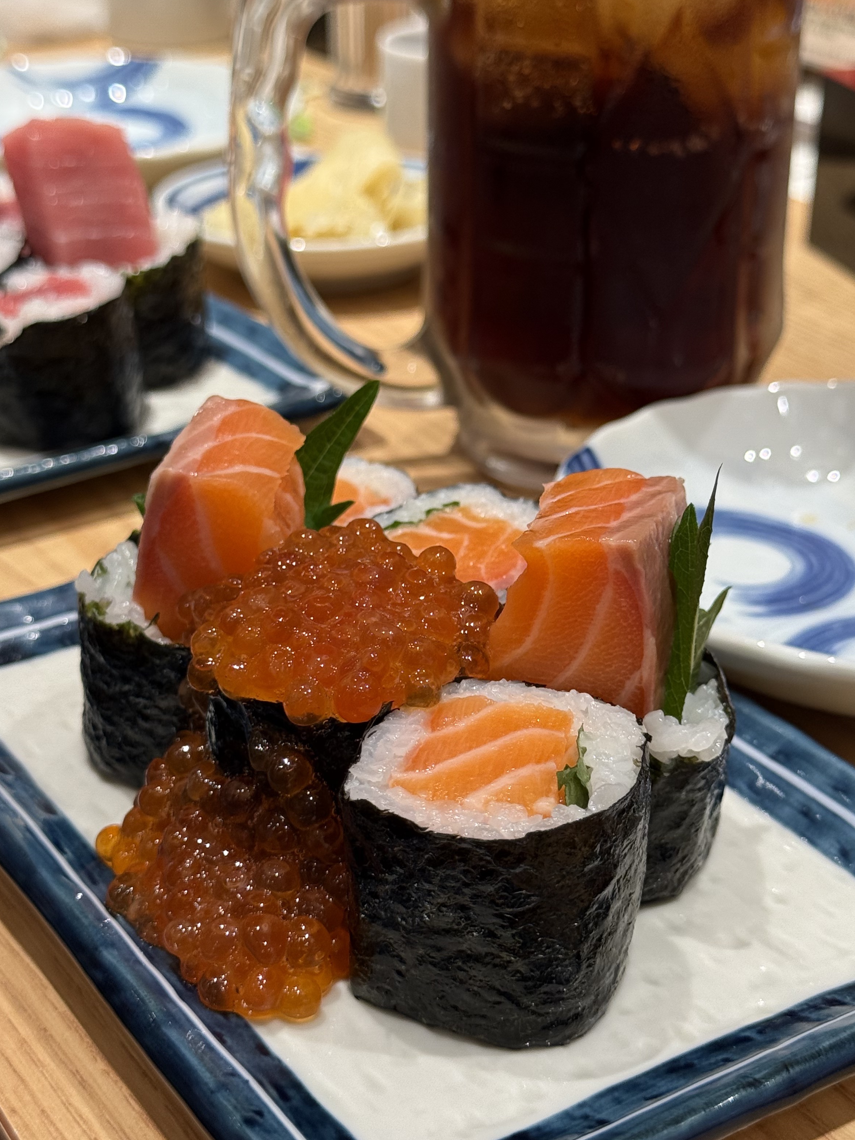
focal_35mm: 62
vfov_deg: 31.2
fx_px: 2042
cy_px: 533
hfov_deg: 23.6
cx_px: 450
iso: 80
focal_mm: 6.76
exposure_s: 1/120
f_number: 1.78
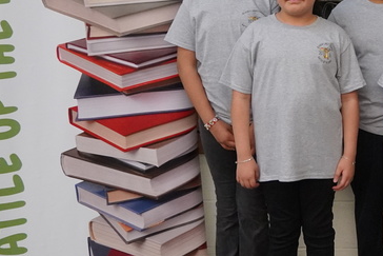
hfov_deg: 24.4
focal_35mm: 76
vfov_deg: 17.7
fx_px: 809
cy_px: 23
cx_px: 445
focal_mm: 18
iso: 3200
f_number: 4
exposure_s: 1/160
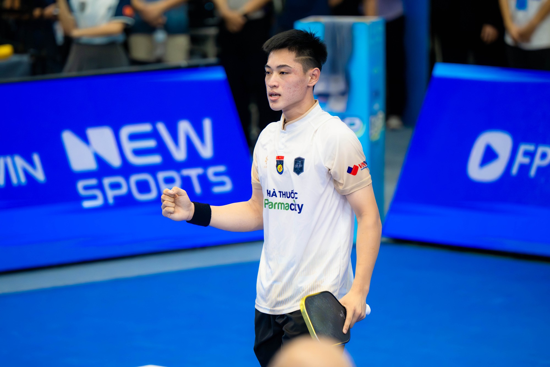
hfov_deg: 7.4
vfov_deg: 5.0
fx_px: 4230
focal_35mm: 277
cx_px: 275
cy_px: 184
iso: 5000
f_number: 2.8
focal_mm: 185
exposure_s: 1/800
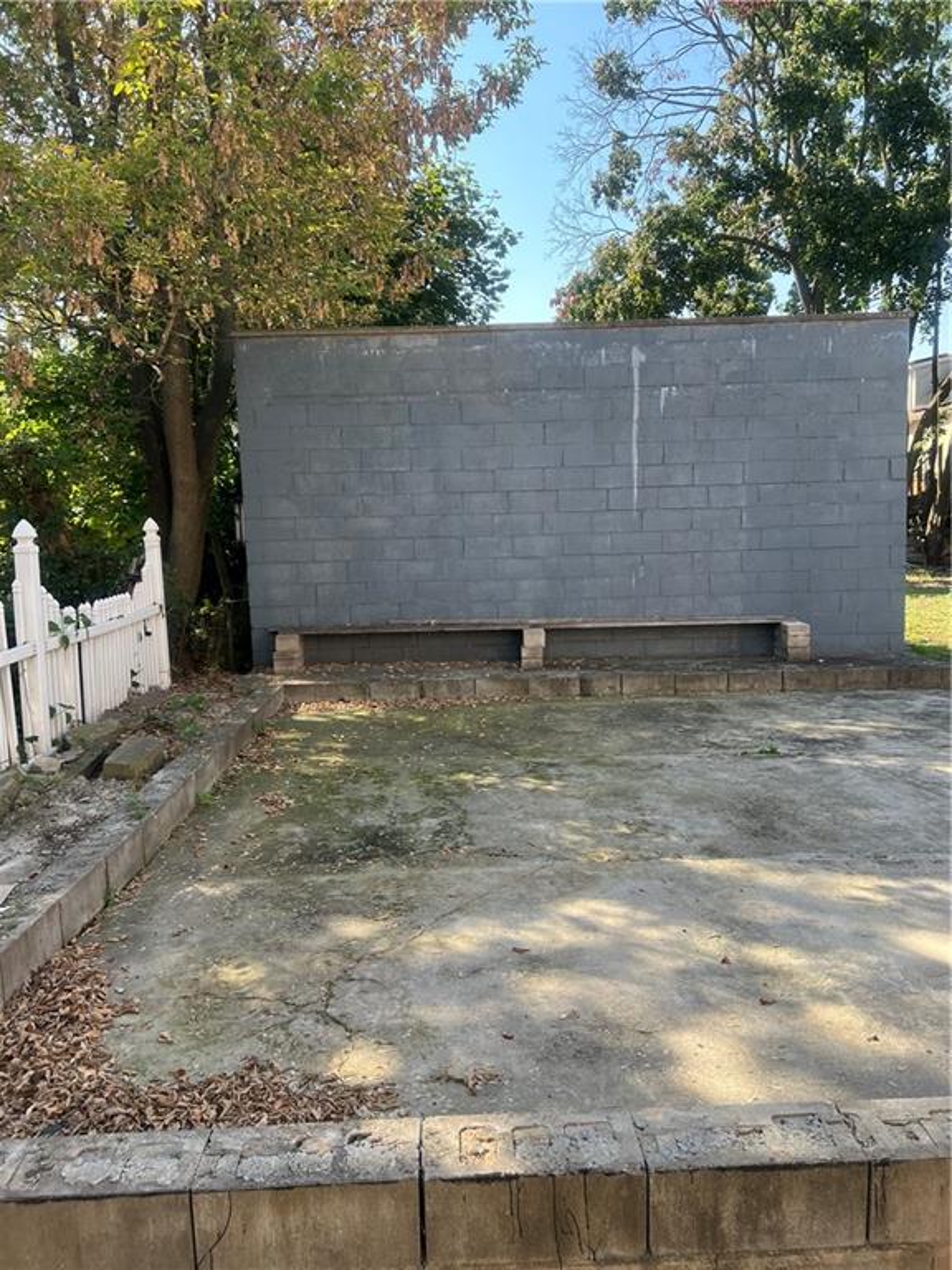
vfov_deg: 67.3
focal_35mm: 26
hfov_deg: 53.1
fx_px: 953
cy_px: 635
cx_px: 476
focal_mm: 5.7
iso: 50
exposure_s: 1/611
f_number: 1.5
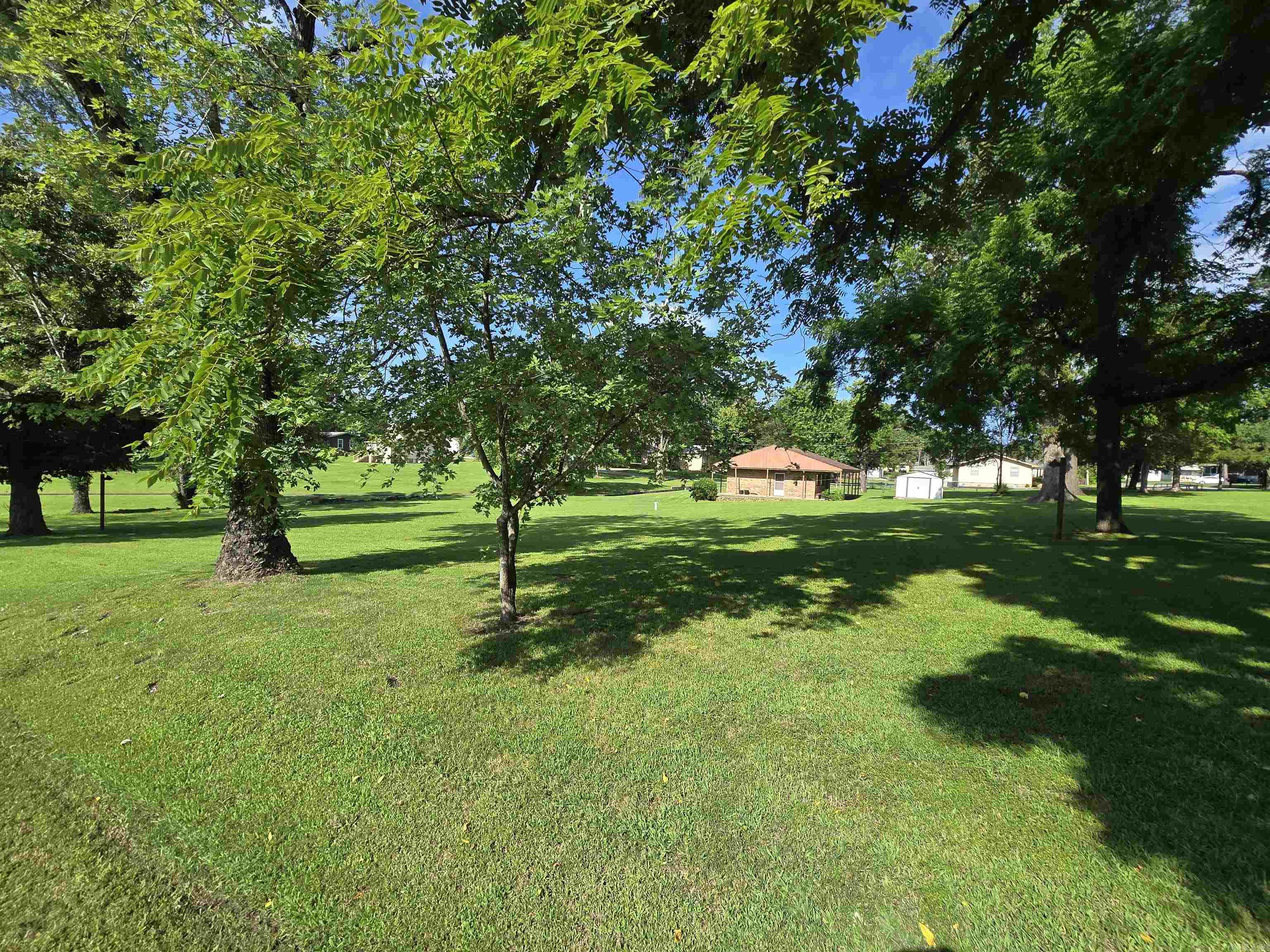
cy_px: 476
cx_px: 635
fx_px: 477
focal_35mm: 13
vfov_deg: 89.9
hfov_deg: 106.2
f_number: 2.2
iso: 50
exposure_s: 1/1265
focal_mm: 2.2
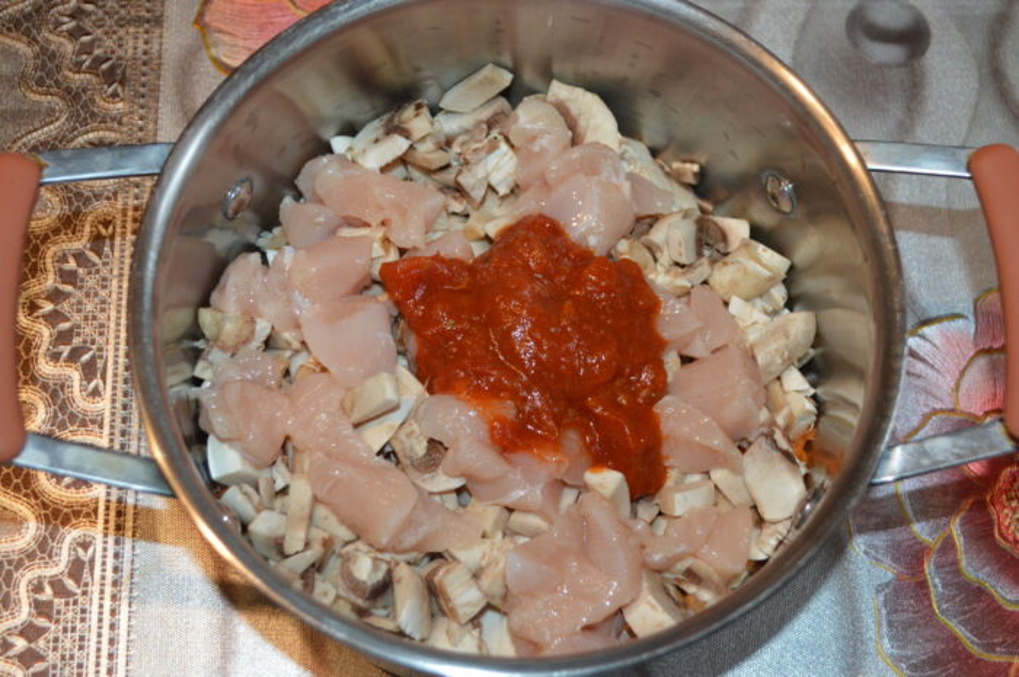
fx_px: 1442
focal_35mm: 51
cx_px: 510
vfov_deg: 26.4
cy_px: 338
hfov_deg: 38.9
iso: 1000
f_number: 5
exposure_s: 1/60
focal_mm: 34
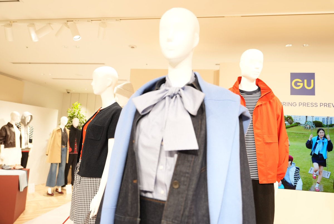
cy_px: 112
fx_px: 232
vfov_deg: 51.4
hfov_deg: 71.5
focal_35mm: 25
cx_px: 167
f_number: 2.8
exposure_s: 1/320
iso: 1000
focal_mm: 25
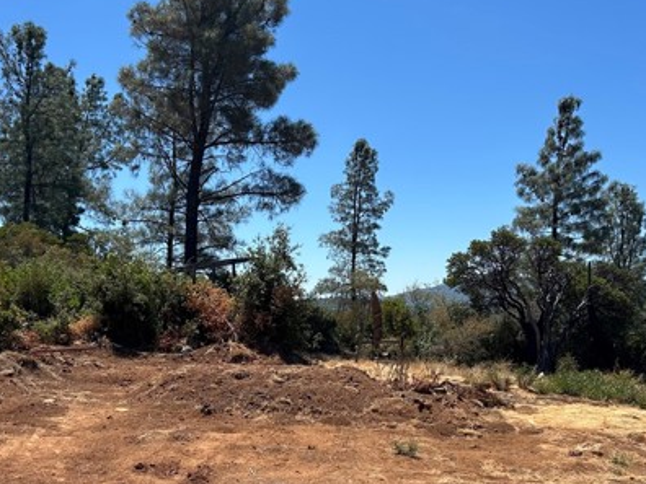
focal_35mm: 42
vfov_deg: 34.2
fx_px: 784
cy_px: 288
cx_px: 300
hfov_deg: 44.8
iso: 50
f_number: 1.5
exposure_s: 1/3968
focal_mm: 5.7
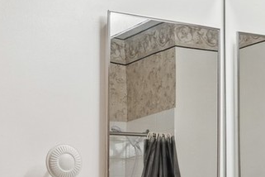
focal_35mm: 99
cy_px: 218
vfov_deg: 13.5
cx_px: 182
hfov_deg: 20.6
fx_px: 725
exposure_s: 1/3
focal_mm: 13
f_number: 8
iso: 250
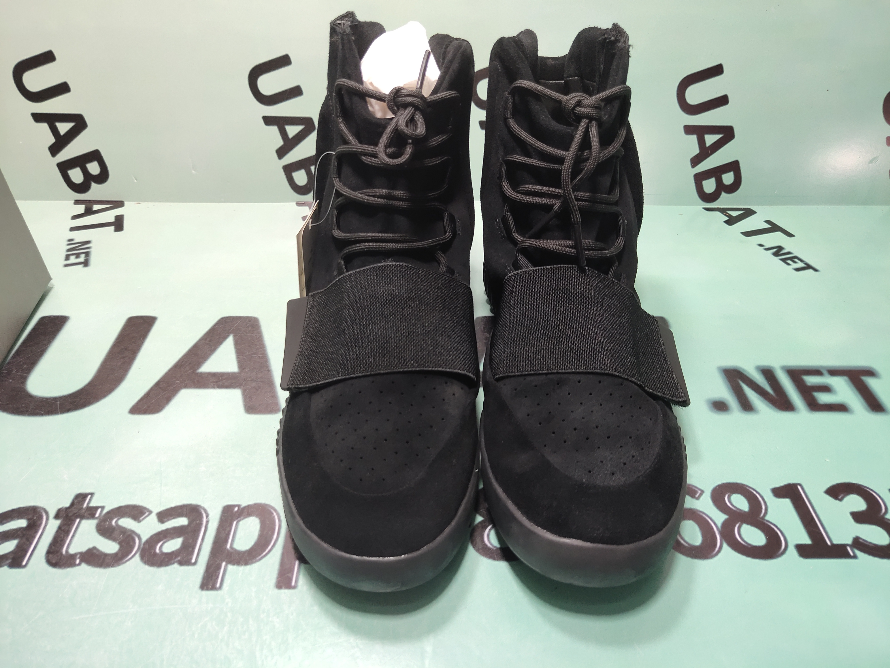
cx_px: 445
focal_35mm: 30
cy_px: 334
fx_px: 771
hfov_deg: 60.0
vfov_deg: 46.8
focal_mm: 4.35
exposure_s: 1/100
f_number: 1.79
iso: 255
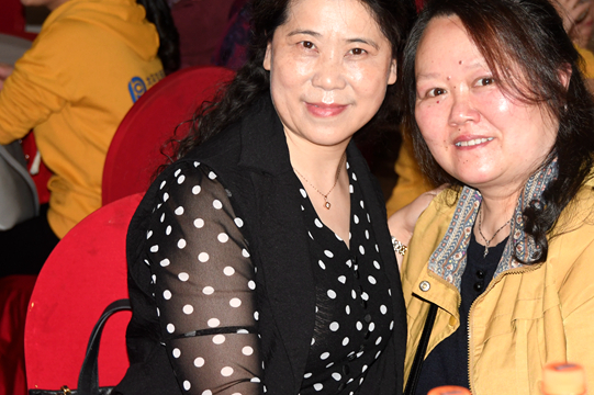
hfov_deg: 18.4
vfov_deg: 12.3
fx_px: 1830
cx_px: 385
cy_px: 182
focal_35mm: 111
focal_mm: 50
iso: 800
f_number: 5
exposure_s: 1/250
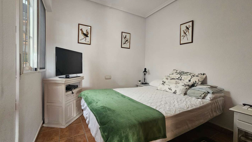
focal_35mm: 15
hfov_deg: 103.0
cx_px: 130
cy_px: 69
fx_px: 100
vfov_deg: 70.5
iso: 400
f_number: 2.2
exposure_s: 1/33.3
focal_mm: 2.2
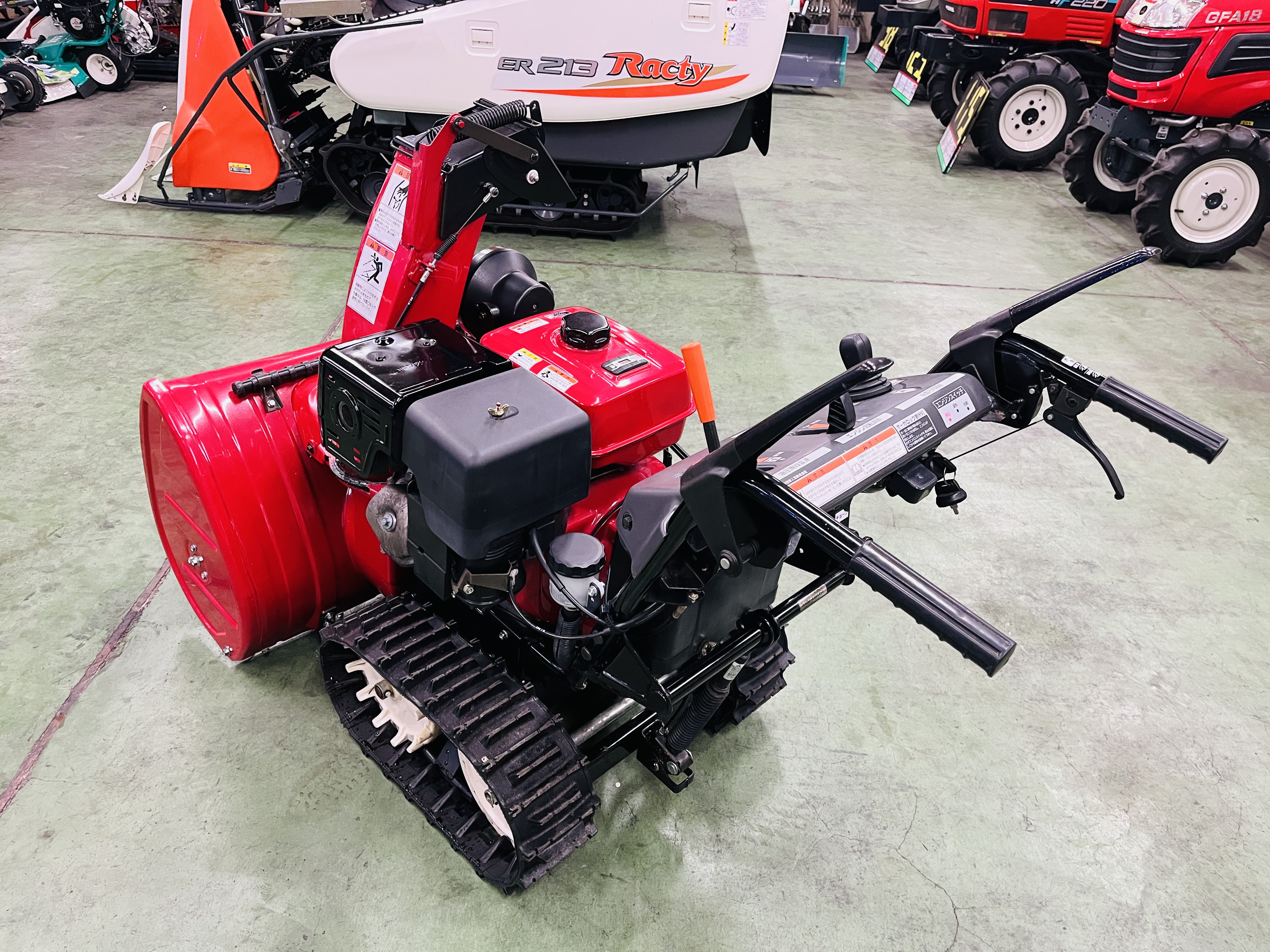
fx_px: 954
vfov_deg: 53.1
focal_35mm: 26
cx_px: 635
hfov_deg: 67.3
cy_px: 476
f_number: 1.6
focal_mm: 5.1
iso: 400
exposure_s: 1/60
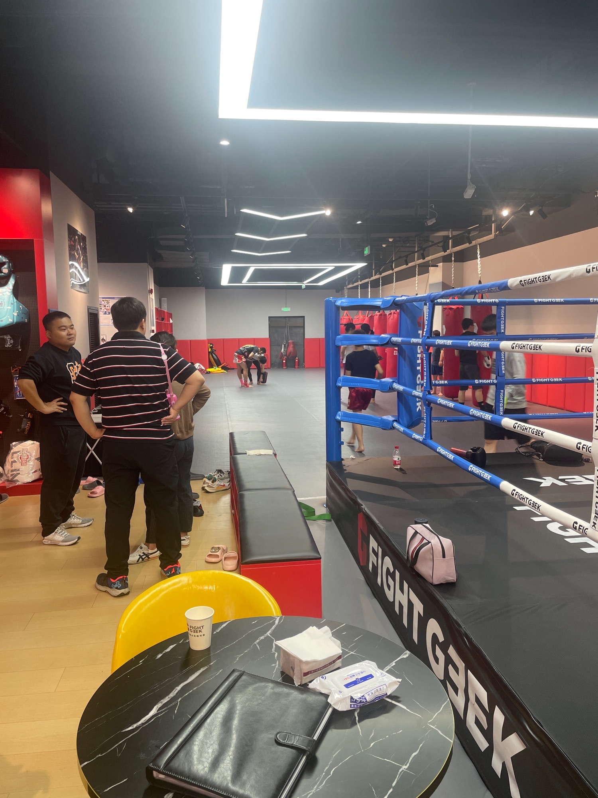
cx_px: 299
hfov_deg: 53.1
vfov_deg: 67.3
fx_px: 599
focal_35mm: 26
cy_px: 399
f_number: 1.6
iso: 80
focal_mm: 4.2
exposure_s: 1/50
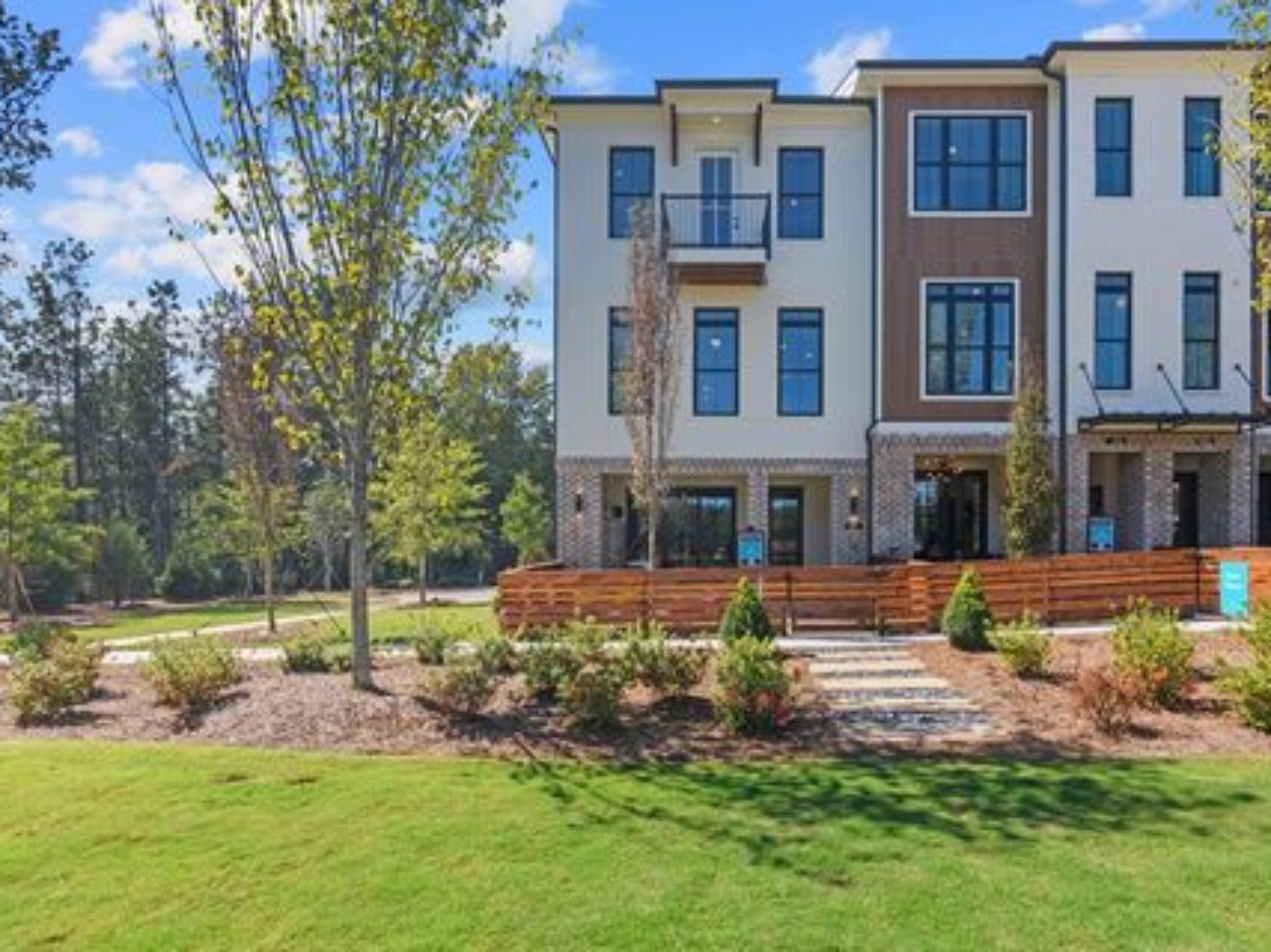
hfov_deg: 87.4
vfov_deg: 71.6
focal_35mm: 18
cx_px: 708
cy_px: 472
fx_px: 661
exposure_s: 1/160
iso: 100
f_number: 8
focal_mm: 11
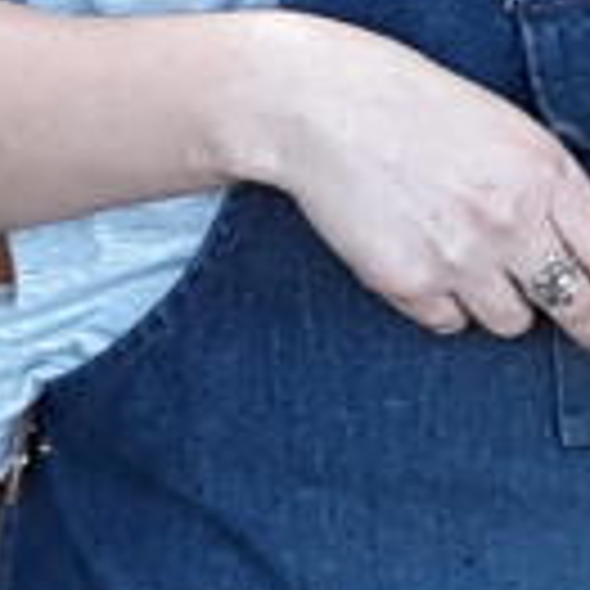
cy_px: -131
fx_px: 4223
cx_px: 815
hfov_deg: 7.9
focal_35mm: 219
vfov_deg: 7.9
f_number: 1.7
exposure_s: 1/100
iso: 64
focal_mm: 3.71
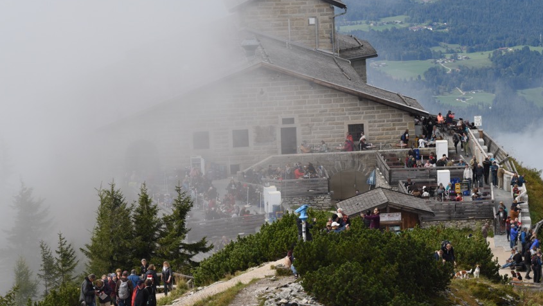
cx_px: 396
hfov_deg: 11.7
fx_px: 2650
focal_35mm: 184
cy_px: 111
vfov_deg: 6.6
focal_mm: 116
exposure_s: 1/250
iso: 100
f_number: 8
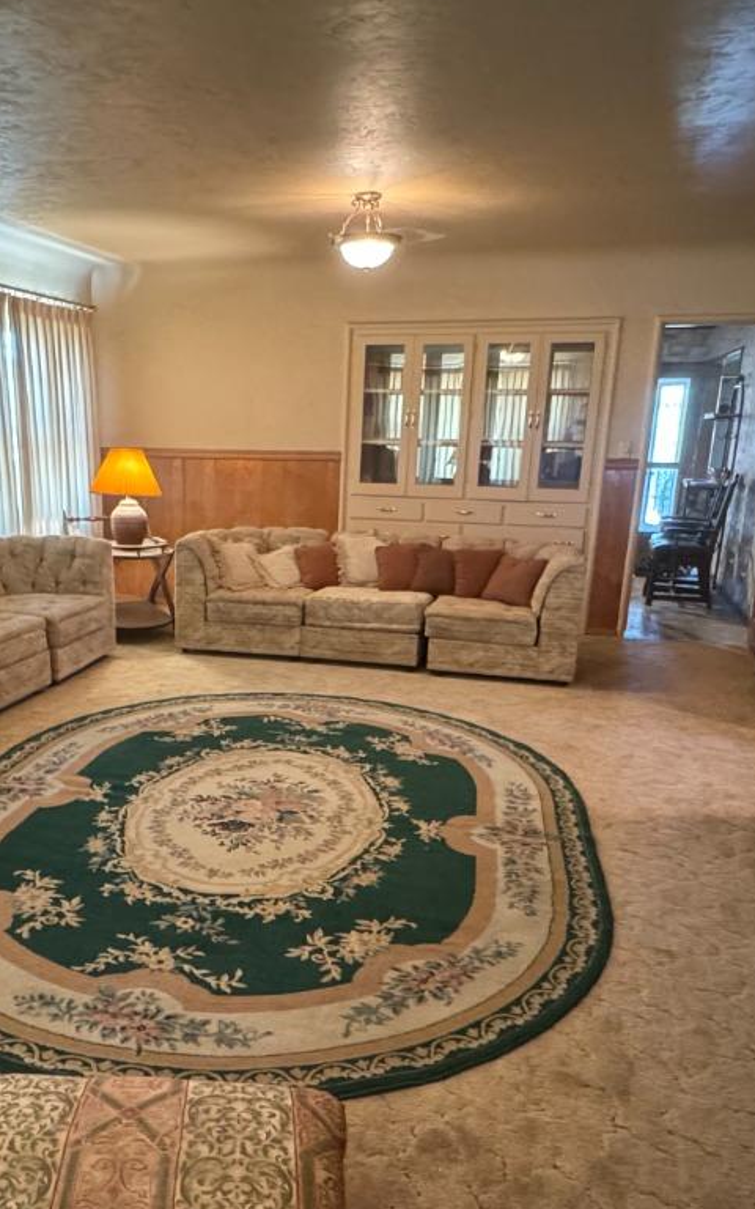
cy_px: 709
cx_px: 247
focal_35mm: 29
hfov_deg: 42.5
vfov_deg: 64.2
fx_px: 955
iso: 1000
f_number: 2.2
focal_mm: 2.22
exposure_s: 1/40
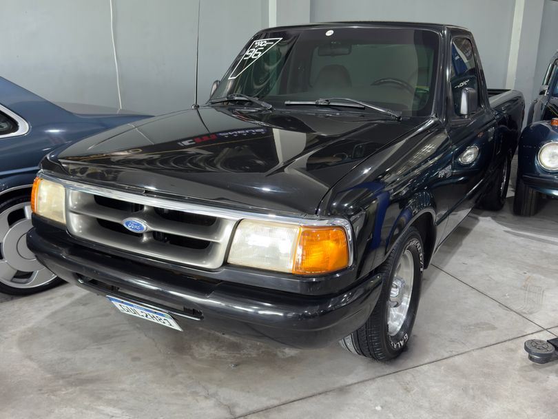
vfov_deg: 56.8
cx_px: 279
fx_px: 387
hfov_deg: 71.6
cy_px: 210
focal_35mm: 24
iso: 250
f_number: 1.78
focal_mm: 6.76
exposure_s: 1/60
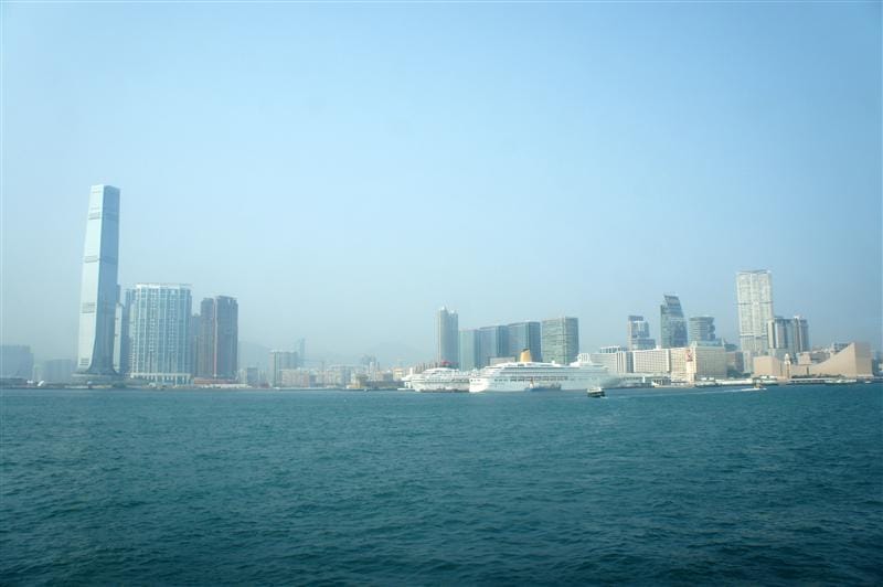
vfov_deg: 47.9
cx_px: 442
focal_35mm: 27
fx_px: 662
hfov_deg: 67.4
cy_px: 294
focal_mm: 18
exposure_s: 1/400
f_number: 7.1
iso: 200
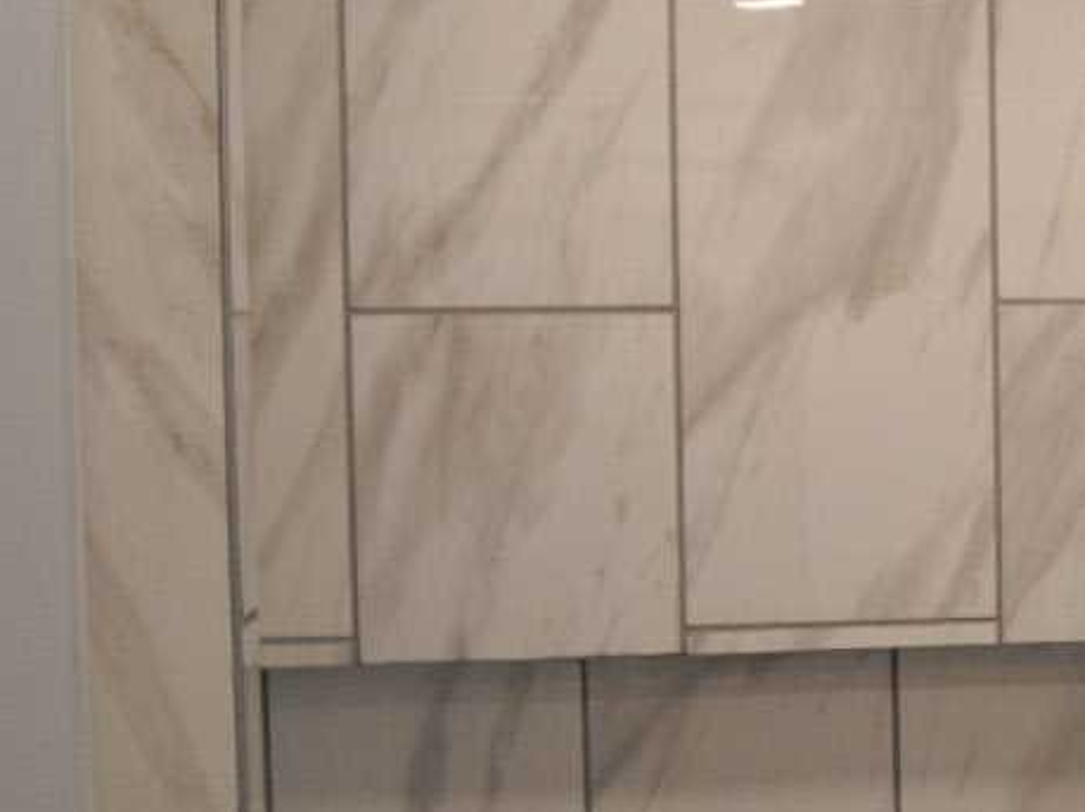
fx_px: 2663
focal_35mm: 85
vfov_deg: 17.3
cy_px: 599
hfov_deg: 22.4
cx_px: 1021
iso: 200
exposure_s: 1/60
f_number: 2.8
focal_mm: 7.9
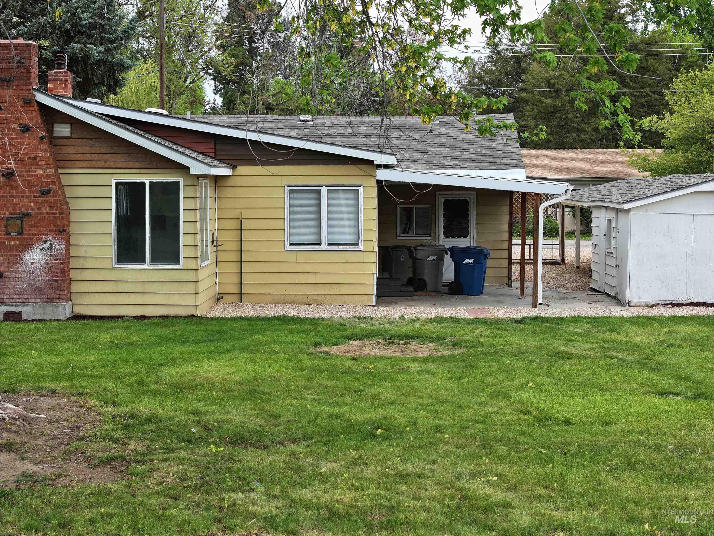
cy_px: 268
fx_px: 1444
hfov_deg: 27.8
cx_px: 357
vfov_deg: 21.0
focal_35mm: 70
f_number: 2.8
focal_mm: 19.35
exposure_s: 1/320
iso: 100
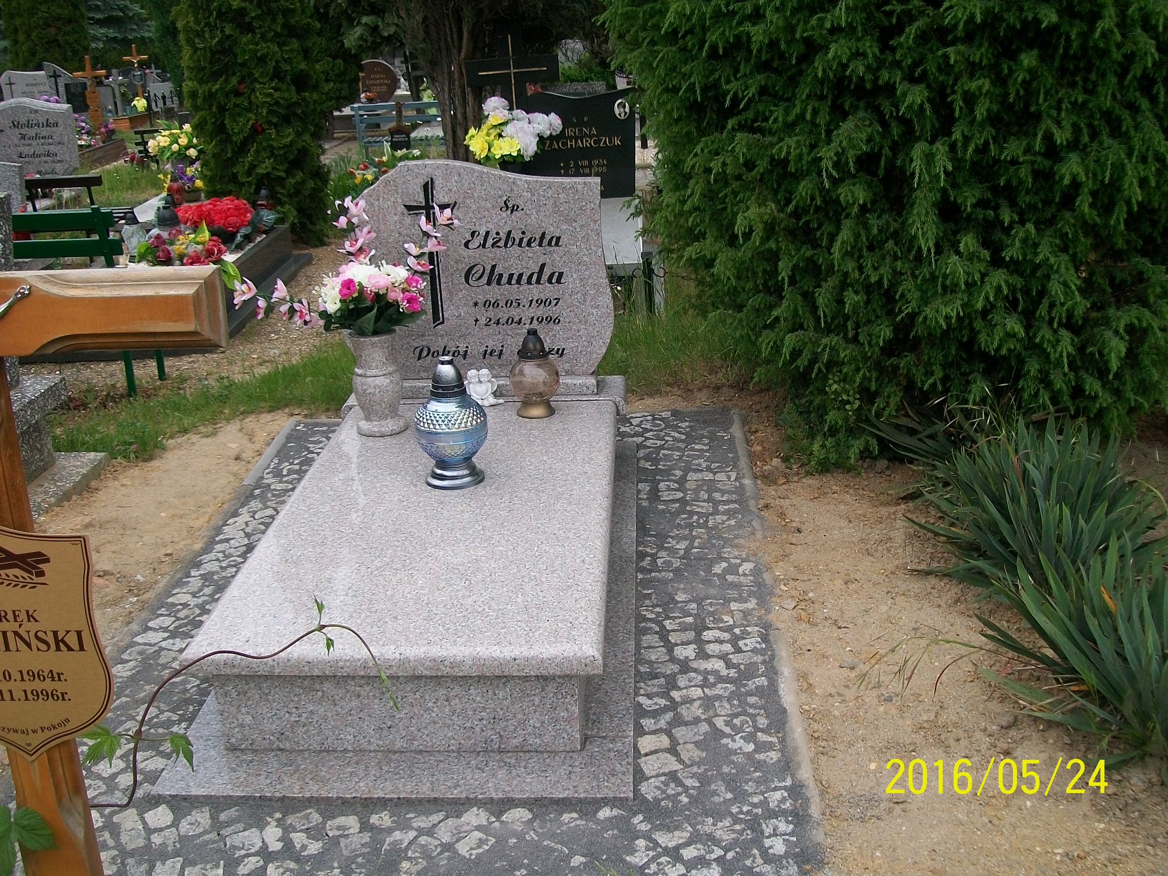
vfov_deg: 39.7
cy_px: 438
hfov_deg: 51.4
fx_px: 1215
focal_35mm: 36
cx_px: 584
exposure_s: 1/320
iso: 80
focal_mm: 6
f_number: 2.7
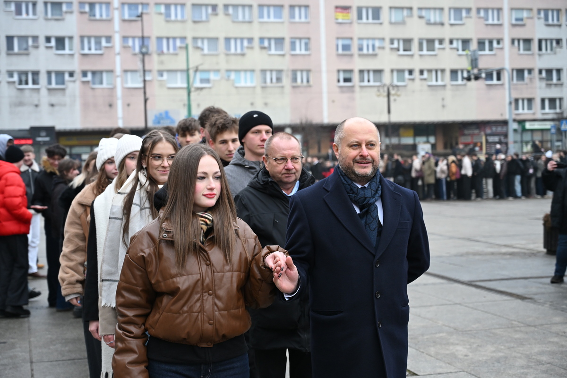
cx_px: 284
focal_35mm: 56
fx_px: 882
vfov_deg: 24.2
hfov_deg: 35.6
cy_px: 189
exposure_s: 1/1000
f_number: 4
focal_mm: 56
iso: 2000
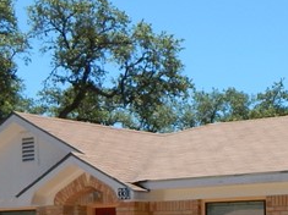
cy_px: 270
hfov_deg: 18.2
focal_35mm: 96
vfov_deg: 14.8
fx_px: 798
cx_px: 431
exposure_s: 1/400
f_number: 6
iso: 125
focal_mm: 4
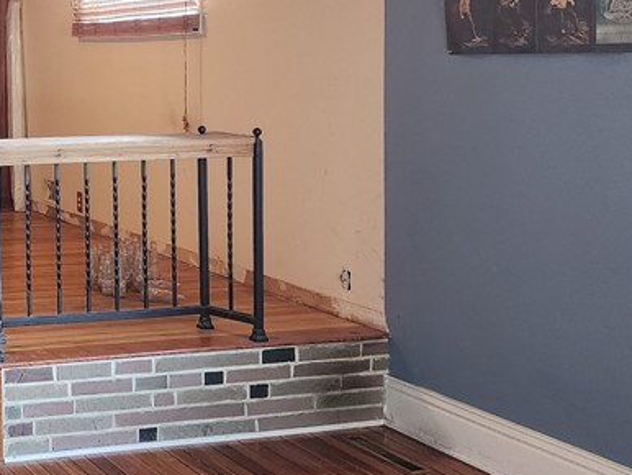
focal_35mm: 61
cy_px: 77
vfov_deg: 23.6
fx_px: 1114
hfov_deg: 27.7
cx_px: -133
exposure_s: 1/120
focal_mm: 6.4
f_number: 1.8
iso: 800
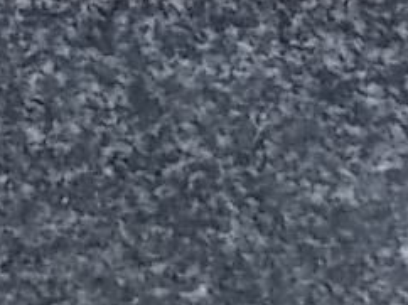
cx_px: -24
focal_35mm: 172
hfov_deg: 11.4
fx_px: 2025
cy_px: -490
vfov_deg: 7.8
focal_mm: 4.6
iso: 400
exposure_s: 1/160
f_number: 3.2
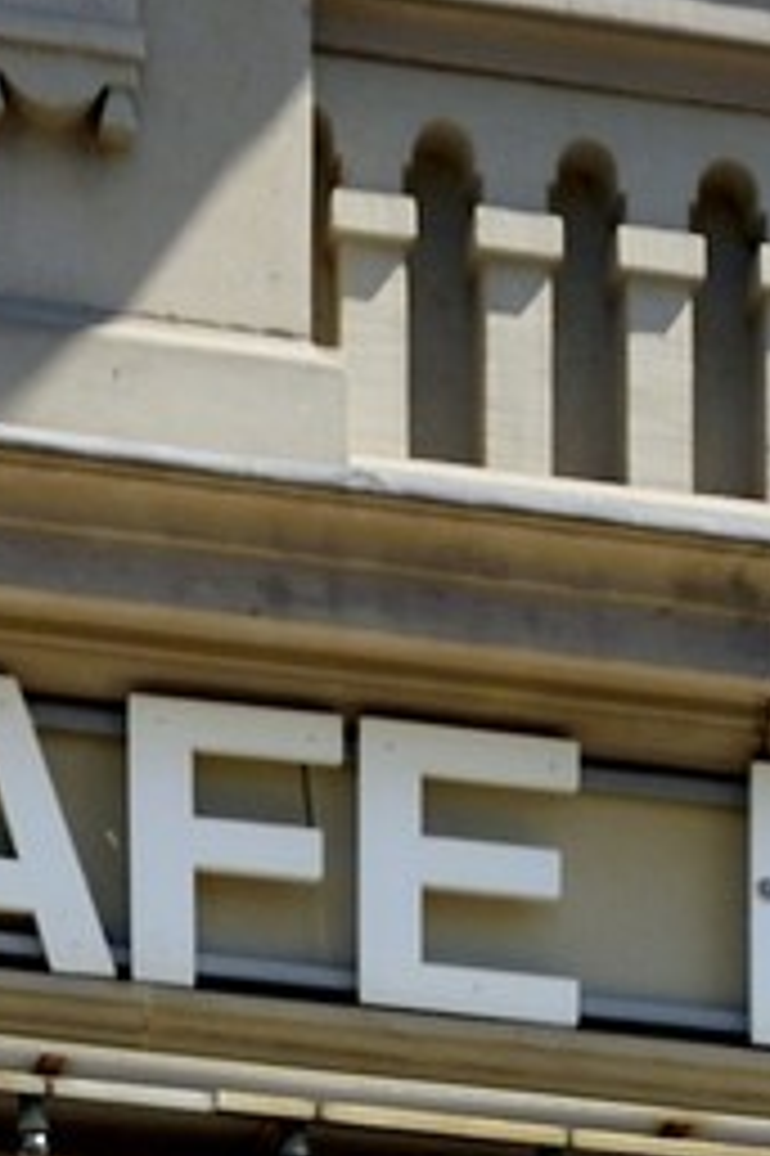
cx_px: 892
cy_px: 3140
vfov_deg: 8.9
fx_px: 6393
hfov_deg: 6.9
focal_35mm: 199
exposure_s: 1/640
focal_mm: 32
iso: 200
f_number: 6.3
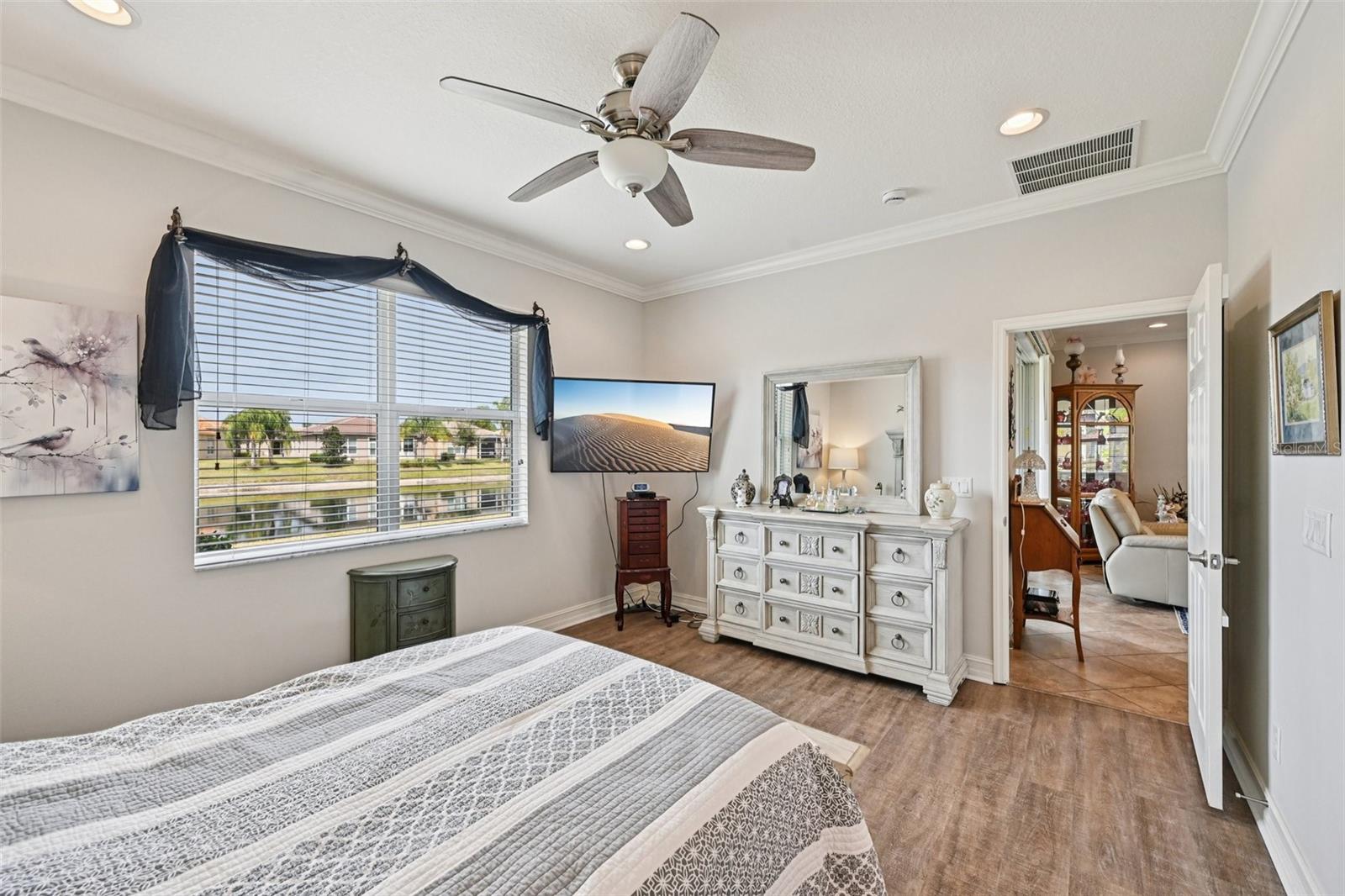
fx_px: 523
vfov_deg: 81.2
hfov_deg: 104.3
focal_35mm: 14
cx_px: 672
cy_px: 448
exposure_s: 1/200
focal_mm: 14
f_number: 8
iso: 400
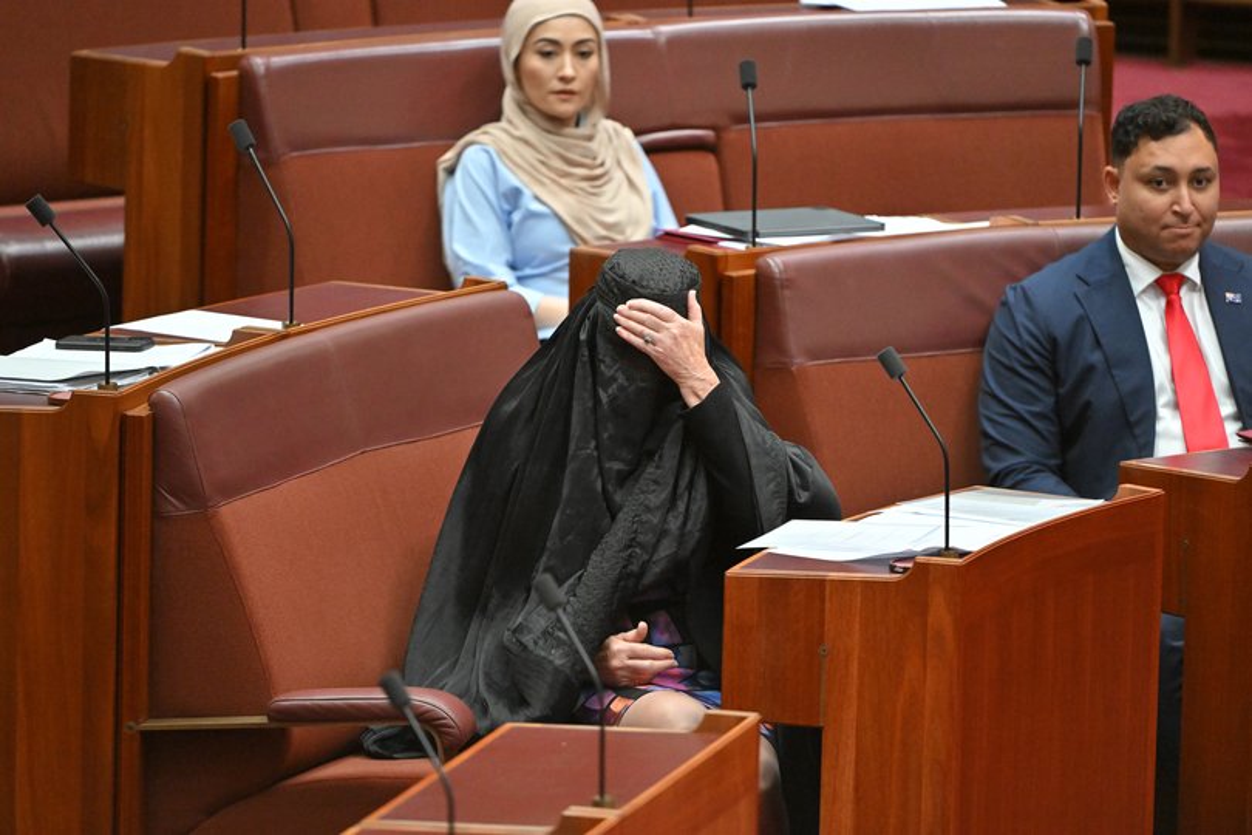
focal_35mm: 340
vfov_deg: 4.0
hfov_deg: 6.1
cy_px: 418
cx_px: 626
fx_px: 11824
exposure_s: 1/320
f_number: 4
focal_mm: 340
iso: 6400
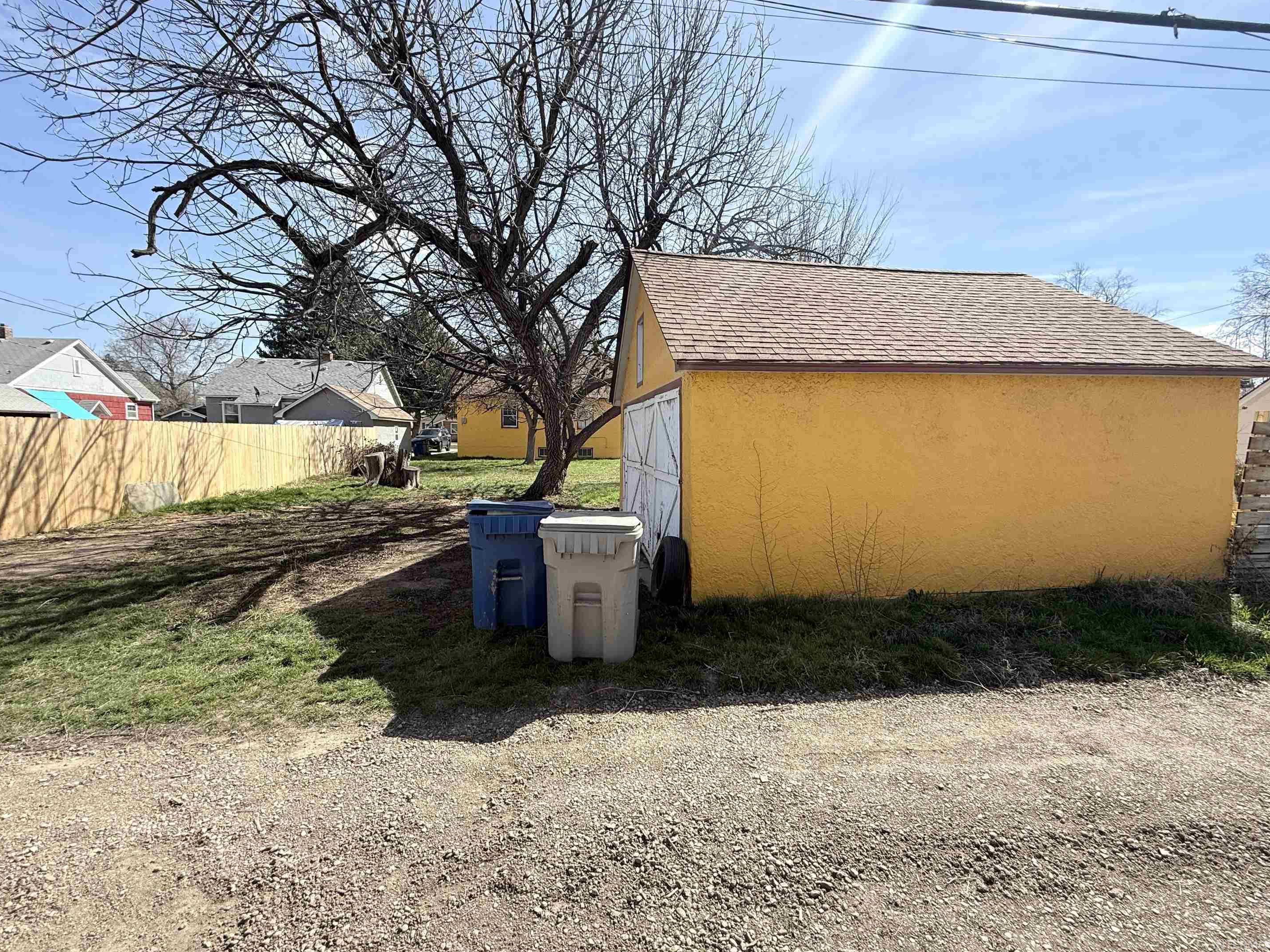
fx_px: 550
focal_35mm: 15
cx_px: 635
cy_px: 481
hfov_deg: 98.2
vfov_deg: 81.7
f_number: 2.2
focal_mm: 2.22
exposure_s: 1/779
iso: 50
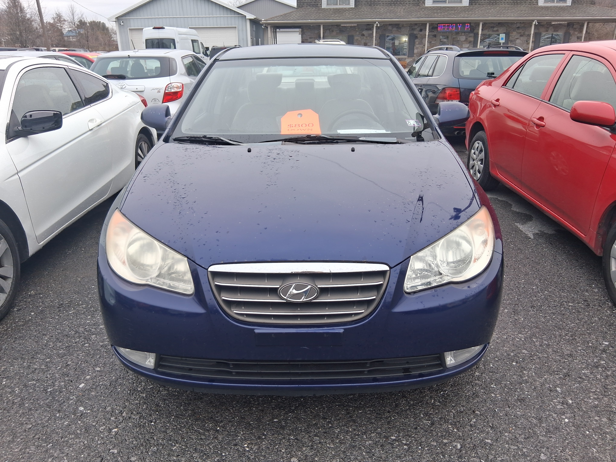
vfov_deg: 53.1
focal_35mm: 26
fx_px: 463
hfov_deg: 67.3
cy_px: 231
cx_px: 308
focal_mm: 3.98
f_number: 1.8
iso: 32
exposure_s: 1/120
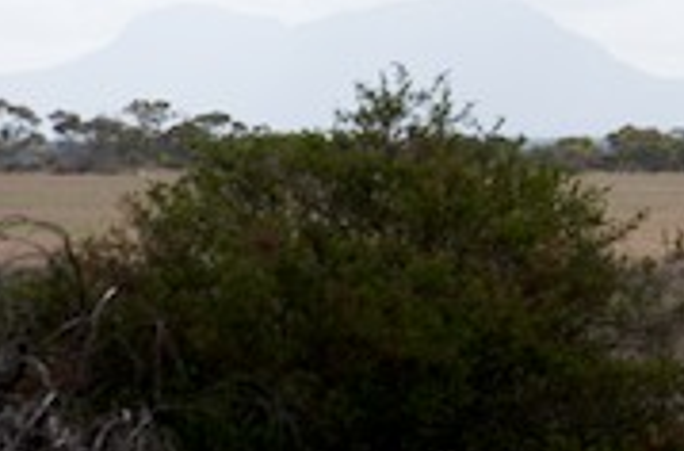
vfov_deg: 3.2
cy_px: 78
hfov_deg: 4.8
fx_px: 8097
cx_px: 936
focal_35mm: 428
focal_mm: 85
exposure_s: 1/500
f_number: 11
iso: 320
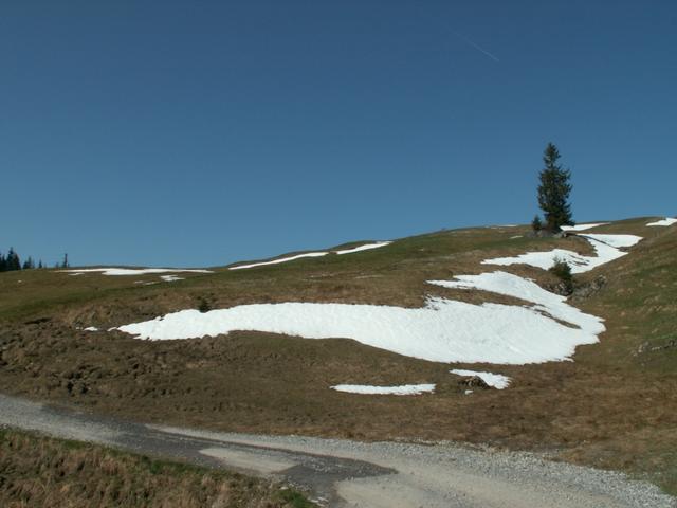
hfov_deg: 52.6
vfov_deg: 40.7
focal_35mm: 35
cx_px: 338
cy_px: 254
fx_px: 685
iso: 50
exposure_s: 1/320
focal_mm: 5.86
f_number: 8
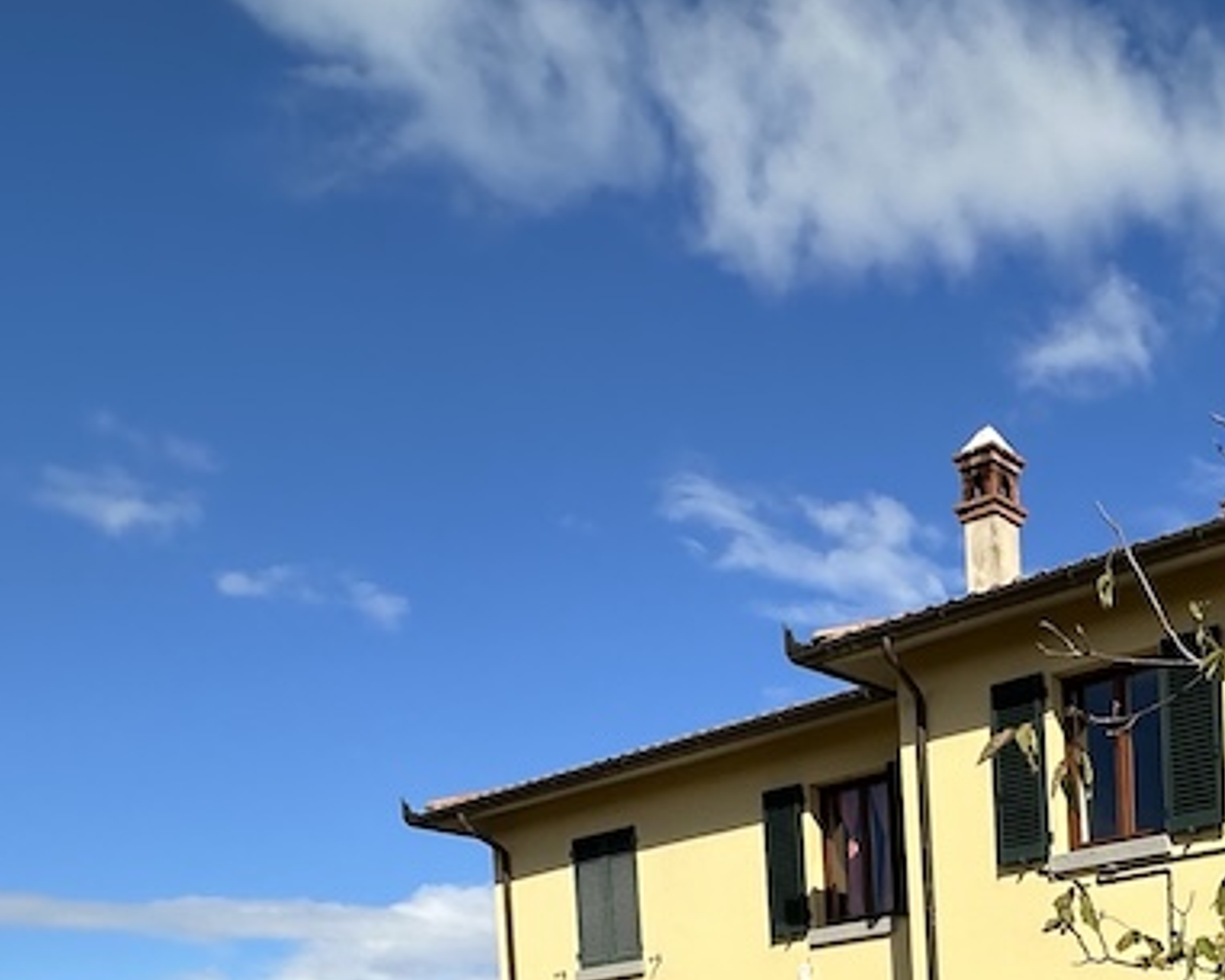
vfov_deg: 28.5
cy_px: 1279
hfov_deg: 38.7
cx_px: 1183
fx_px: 1559
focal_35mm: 43
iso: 50
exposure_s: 1/3300
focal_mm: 2.22
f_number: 2.2
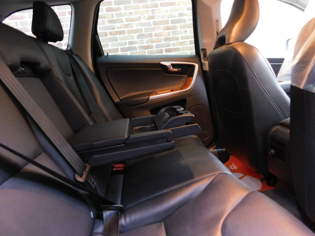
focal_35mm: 23
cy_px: 118
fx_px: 209
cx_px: 158
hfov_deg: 73.9
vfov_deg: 58.9
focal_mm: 4
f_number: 3
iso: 800
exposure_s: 1/4
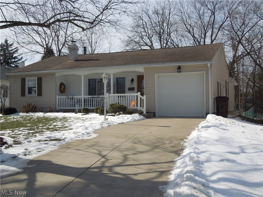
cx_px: 132
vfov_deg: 36.8
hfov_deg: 47.9
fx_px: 296
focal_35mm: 39
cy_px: 98
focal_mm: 7
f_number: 7.6
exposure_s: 1/320
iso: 100
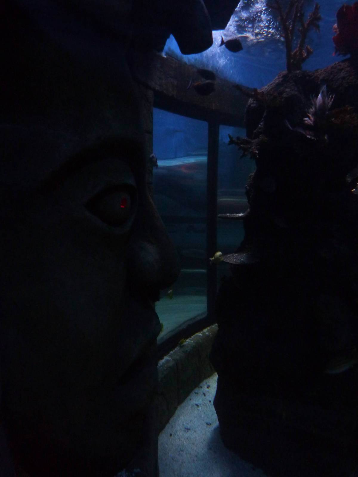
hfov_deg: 54.9
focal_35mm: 25
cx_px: 179
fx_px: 345
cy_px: 238
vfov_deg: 69.4
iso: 400
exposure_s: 1/8
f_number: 3.3
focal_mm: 4.1
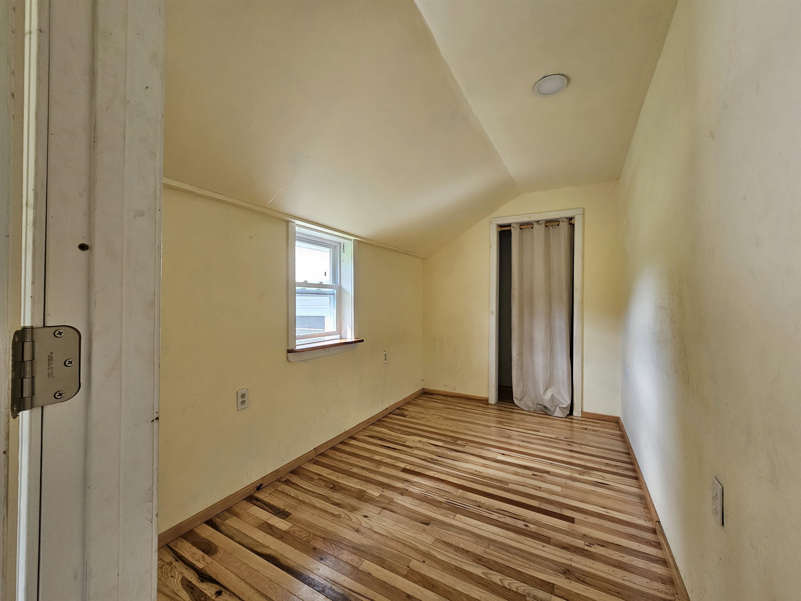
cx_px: 400
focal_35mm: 13
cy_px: 300
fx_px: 301
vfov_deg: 89.9
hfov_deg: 106.2
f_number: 2.2
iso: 100
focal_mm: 2.2
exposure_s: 1/60
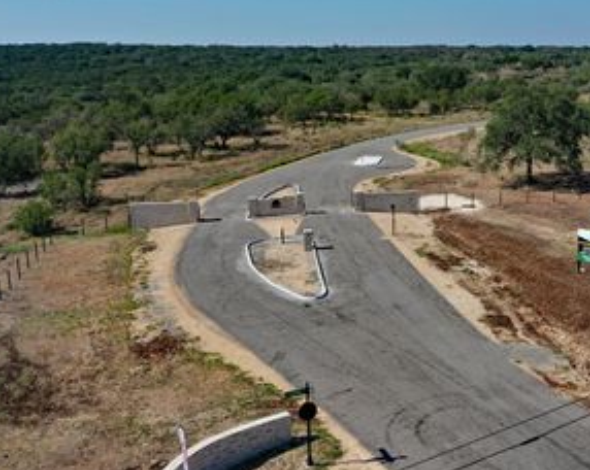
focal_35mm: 46
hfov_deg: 39.9
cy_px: 232
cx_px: 392
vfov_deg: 32.7
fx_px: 802
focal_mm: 10.26
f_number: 6.3
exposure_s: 1/500
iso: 100
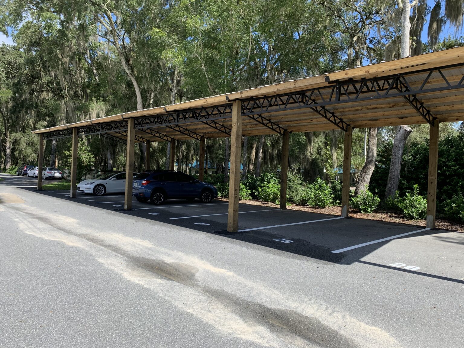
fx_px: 349
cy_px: 174
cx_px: 232
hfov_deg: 67.3
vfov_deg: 53.1
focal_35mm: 26
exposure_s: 1/1387
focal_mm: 4.25
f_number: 1.8
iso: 25
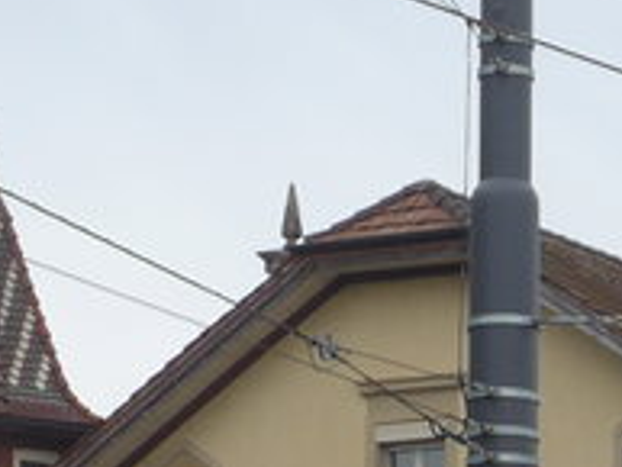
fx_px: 5807
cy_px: 1037
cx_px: 1086
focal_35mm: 323
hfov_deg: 6.0
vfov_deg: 4.5
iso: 80
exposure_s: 1/250
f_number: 3.3
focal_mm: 10.7
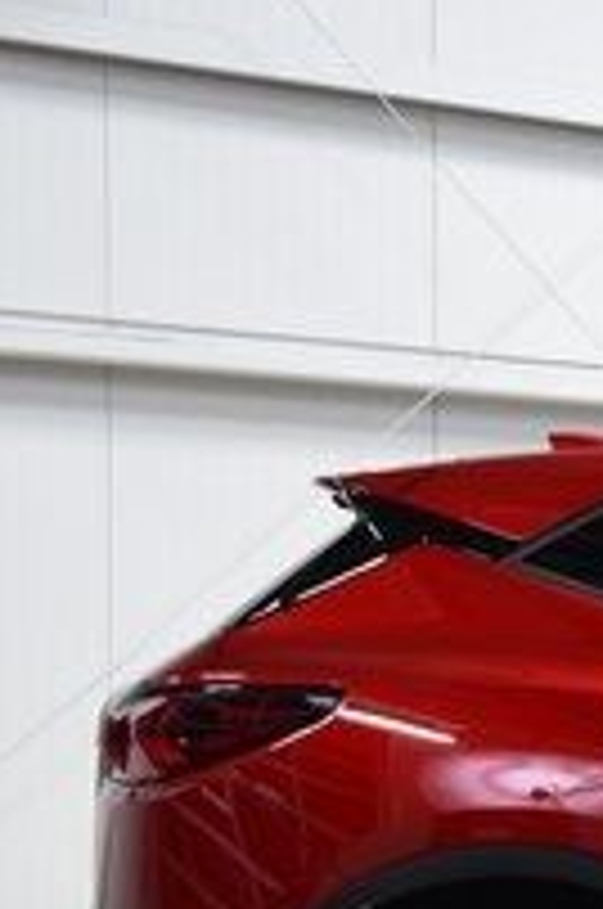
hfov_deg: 7.9
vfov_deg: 12.6
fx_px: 4084
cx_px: 1350
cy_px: 835
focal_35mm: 162
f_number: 6.3
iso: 560
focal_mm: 34
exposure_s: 1/15
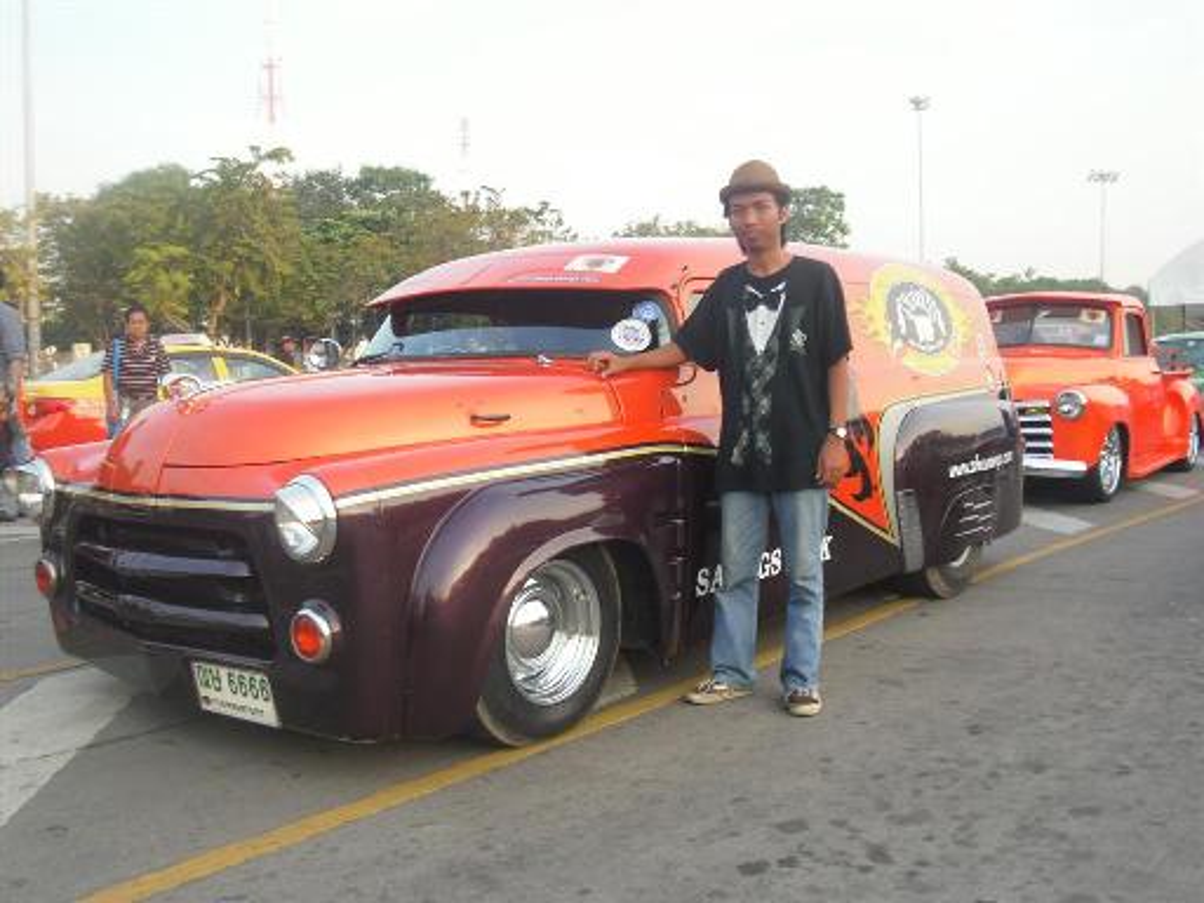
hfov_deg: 49.0
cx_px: 602
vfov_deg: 37.7
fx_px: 1322
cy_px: 452
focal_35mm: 38
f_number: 3.9
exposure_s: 1/60
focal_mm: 6.9
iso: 100
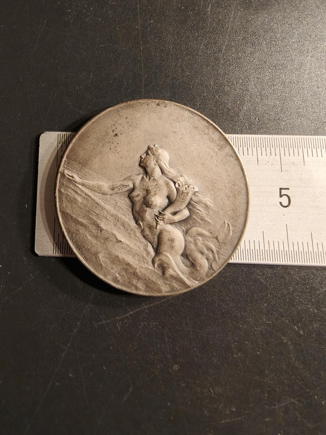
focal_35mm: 23
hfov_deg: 58.9
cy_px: 218
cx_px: 163
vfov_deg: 73.9
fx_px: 289
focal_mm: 2.32
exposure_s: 1/100
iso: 200
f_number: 2
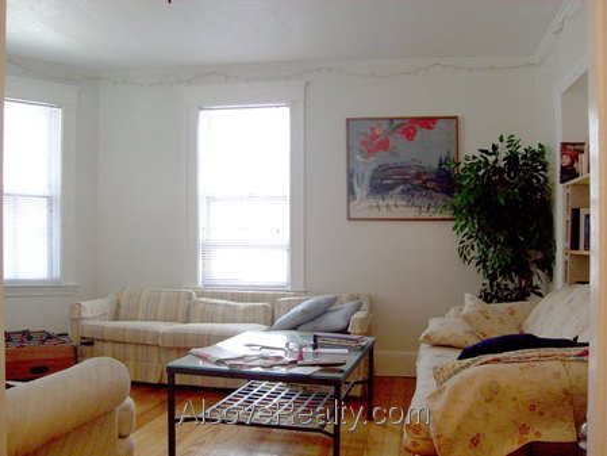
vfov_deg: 40.7
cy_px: 228
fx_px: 614
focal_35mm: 35
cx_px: 304
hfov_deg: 52.6
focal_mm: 5.8
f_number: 2.8
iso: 80
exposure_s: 1/60
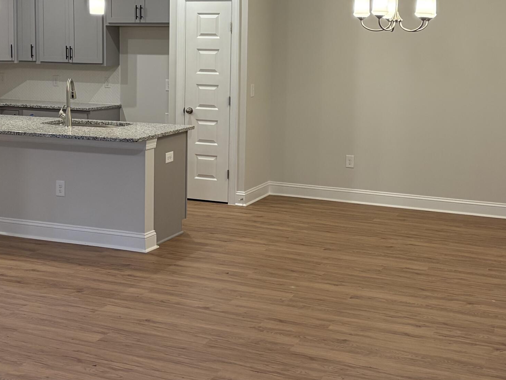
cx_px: 242
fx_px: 775
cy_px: 100
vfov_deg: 27.2
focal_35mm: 53
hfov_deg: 36.2
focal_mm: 5.96
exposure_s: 1/120
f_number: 1.6
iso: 250
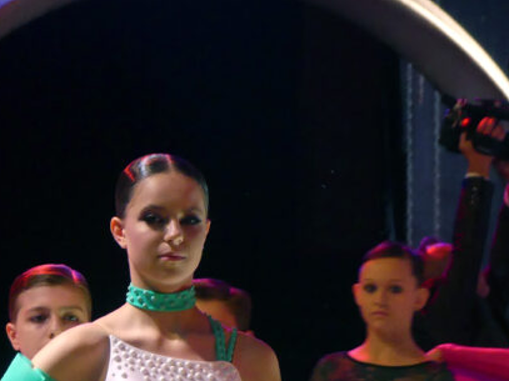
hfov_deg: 5.4
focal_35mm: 365
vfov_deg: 4.1
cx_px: 120
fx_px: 5365
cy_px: 320
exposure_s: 1/80
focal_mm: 35.6
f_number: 2.8
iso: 640
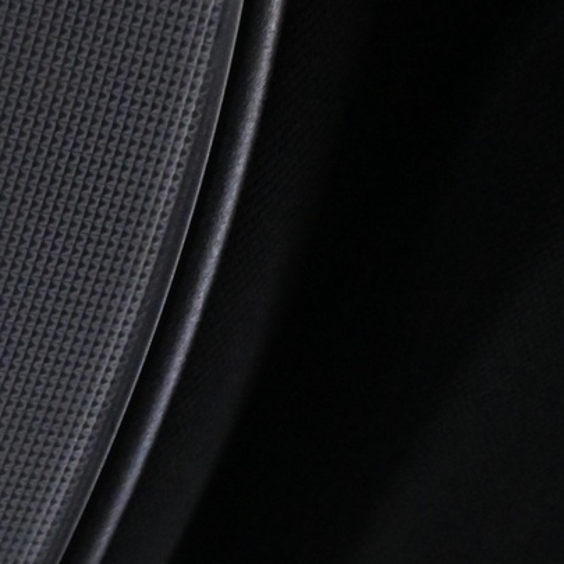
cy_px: 490
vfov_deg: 16.5
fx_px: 1927
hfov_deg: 14.1
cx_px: -551
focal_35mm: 105
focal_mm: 20.5
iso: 5000
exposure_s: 1/60
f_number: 3.8
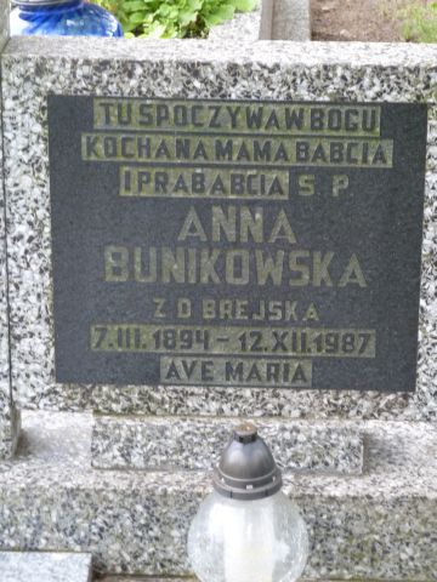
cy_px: 291
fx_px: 2003
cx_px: 218
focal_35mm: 119
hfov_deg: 12.5
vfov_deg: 16.6
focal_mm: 19.5
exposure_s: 1/40
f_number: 4.4
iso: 200
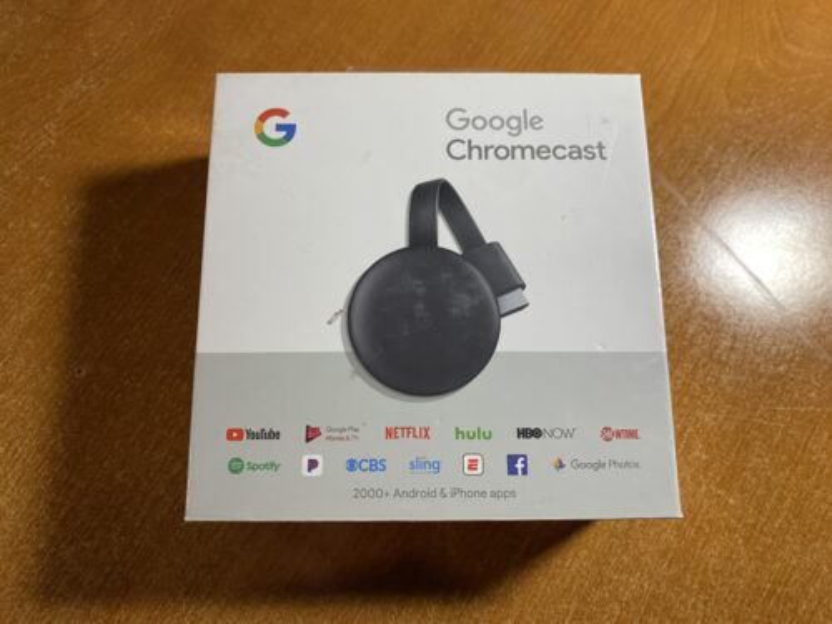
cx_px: 416
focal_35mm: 26
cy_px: 312
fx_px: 625
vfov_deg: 53.1
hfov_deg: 67.3
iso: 125
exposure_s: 1/60
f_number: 1.8
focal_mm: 4.25
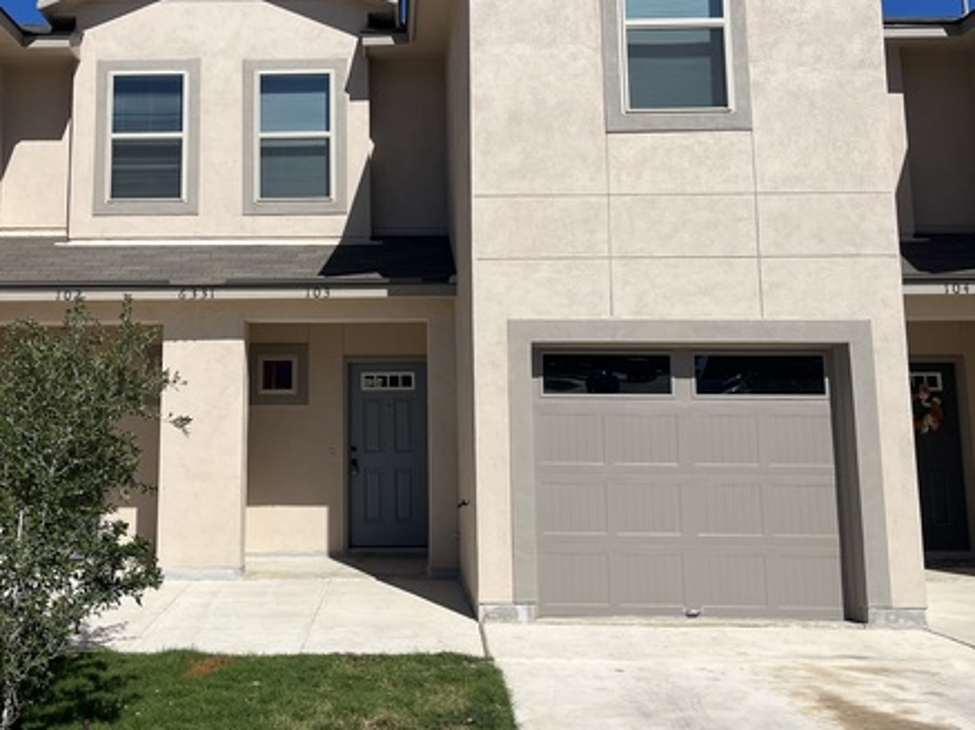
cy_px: 280
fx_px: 1070
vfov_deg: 37.5
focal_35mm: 38
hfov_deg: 48.5
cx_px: 365
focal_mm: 5.1
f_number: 1.6
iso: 50
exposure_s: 1/8403
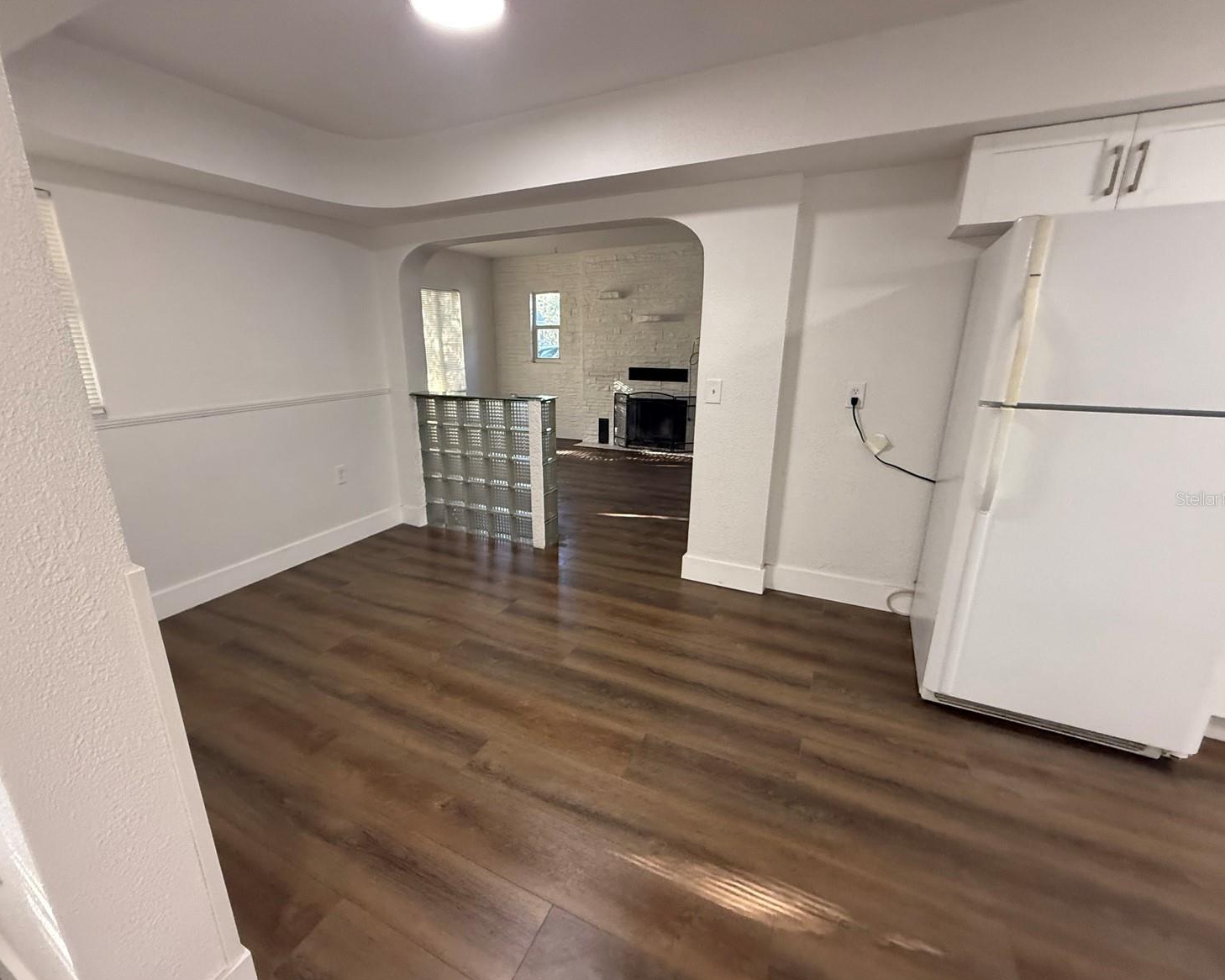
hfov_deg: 96.7
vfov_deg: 84.0
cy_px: 498
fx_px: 544
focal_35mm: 15
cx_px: 583
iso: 400
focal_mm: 2.22
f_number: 2.2
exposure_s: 1/120
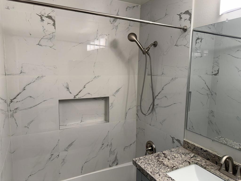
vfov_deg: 56.8
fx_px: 167
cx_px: 120
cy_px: 90
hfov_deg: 71.6
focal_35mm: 24
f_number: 1.78
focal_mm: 6.76
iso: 100
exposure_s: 1/120
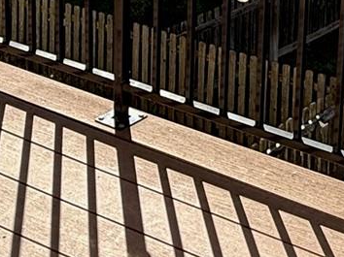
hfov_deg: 22.4
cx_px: 401
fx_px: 804
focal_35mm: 81
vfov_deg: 16.2
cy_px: -159
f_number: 2.2
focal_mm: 2.22
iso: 64
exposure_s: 1/779
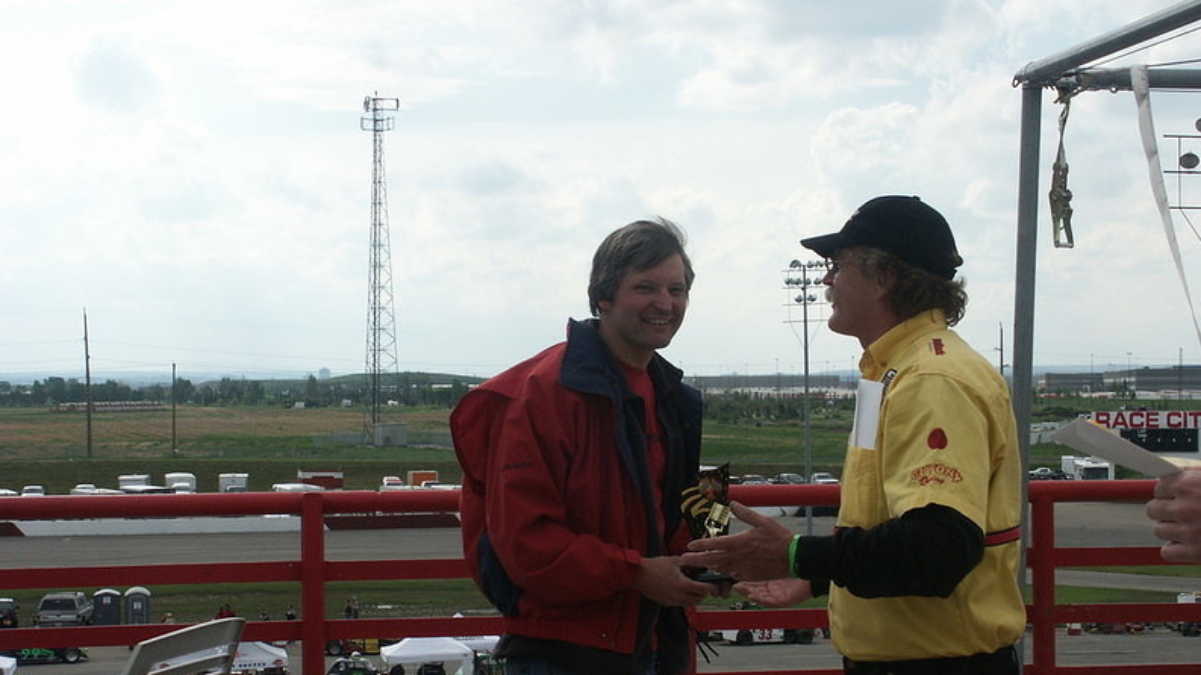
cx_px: 597
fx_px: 2834
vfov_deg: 13.6
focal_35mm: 89
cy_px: 425
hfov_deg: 23.9
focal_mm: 20.02
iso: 100
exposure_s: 1/500
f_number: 8
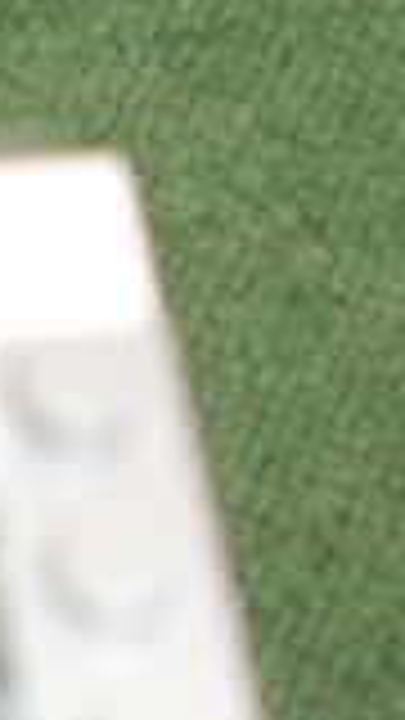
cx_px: -459
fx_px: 2501
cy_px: 608
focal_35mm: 131
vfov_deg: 16.2
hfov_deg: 8.7
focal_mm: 5.8
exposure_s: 1/30
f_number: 2.9
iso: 183
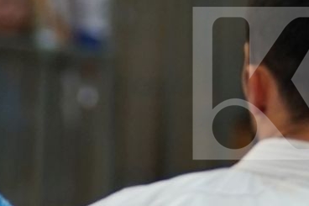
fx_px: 8570
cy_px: 381
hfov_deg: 2.1
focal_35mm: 999
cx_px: -298
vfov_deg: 1.4
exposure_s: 1/1000
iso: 1250
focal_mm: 136
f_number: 2.8
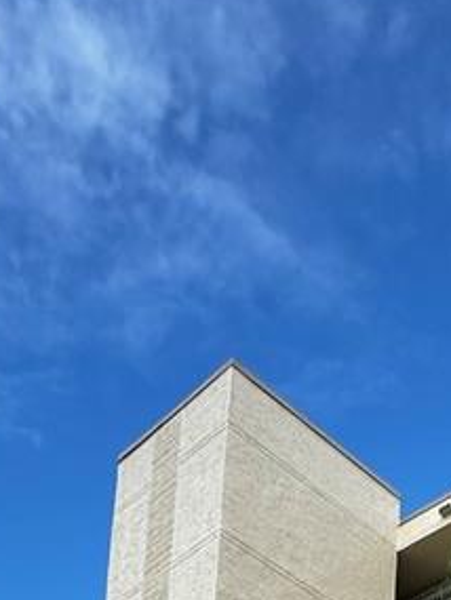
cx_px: 415
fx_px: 1024
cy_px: 1133
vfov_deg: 20.4
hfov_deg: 24.1
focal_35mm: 59
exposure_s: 1/584
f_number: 2.2
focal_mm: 2.22
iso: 40
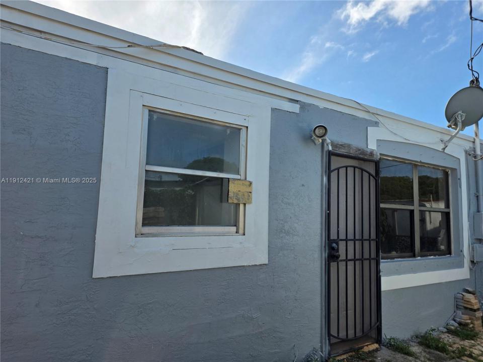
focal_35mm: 23
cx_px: 242
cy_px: 181
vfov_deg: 58.9
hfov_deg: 73.9
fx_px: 321
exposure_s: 1/5958
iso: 80
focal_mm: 6.25
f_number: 1.7
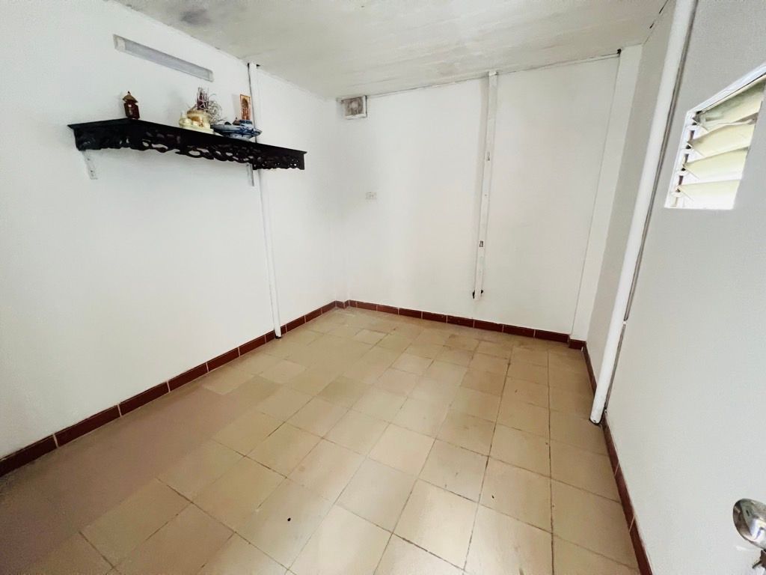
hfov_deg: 106.2
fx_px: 288
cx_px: 383
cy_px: 288
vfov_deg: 89.9
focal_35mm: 13
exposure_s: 1/60
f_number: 1.8
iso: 500
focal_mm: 1.57
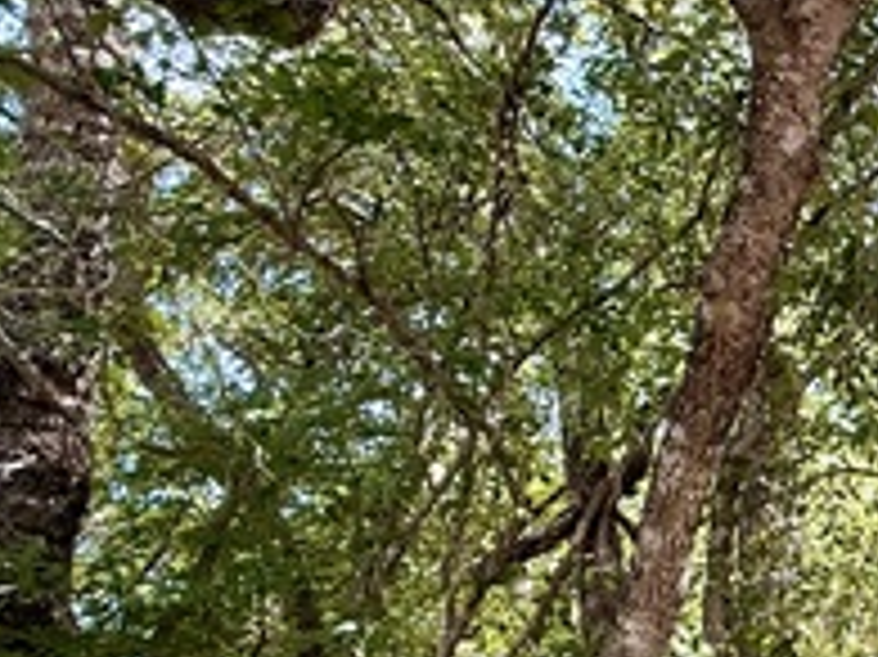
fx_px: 1166
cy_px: 544
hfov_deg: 31.4
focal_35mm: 46
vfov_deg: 30.6
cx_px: 1153
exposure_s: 1/226
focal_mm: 2.22
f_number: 2.2
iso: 64
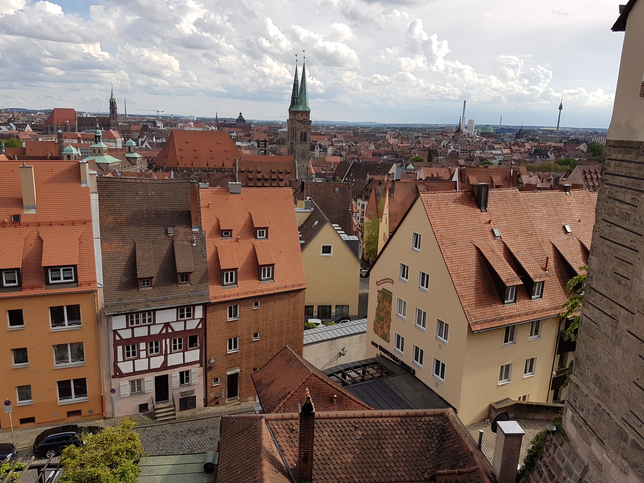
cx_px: 322
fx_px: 484
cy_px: 242
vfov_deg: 53.1
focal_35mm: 26
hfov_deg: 67.3
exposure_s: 1/1676
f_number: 1.7
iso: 40
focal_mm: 4.2
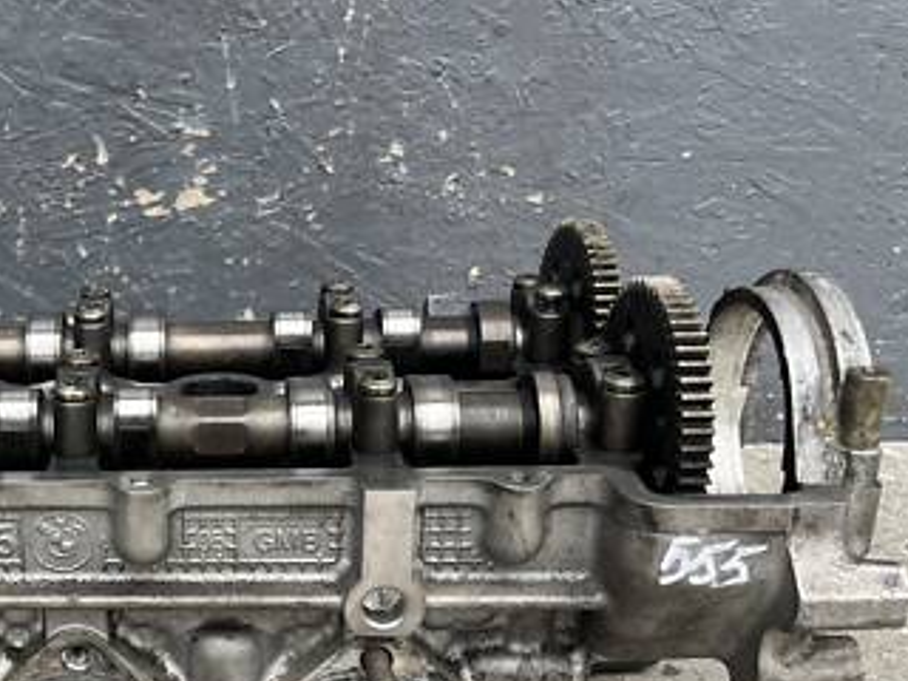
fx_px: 1364
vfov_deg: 27.7
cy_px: 494
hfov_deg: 34.4
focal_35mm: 52
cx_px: 62
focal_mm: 5.1
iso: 40
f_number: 1.6
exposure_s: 1/289
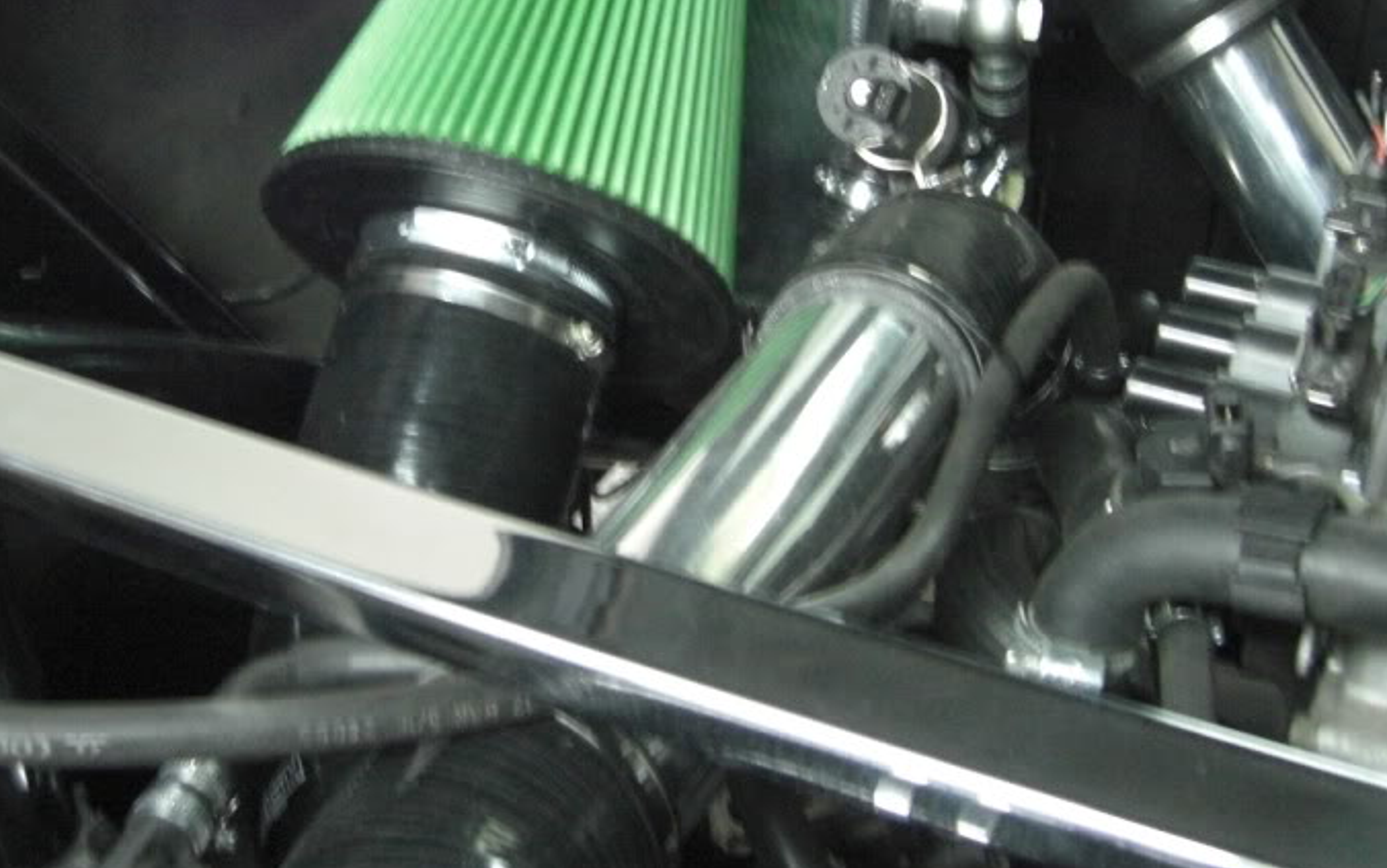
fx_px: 2307
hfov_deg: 33.5
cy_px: 207
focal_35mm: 61
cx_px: 648
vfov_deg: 21.1
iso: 800
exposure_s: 1/10
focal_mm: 7.9
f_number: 2.8
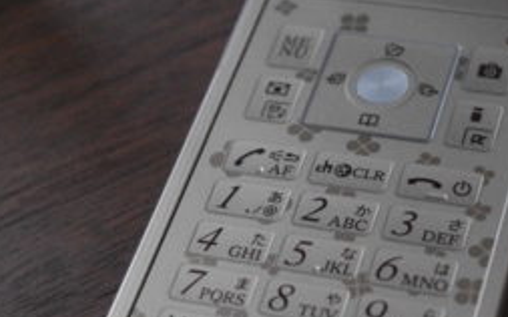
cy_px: 198
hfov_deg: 18.0
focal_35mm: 116
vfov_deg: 11.3
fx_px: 1606
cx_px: 293
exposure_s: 1/125
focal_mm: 47.5
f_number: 7.1
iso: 6400
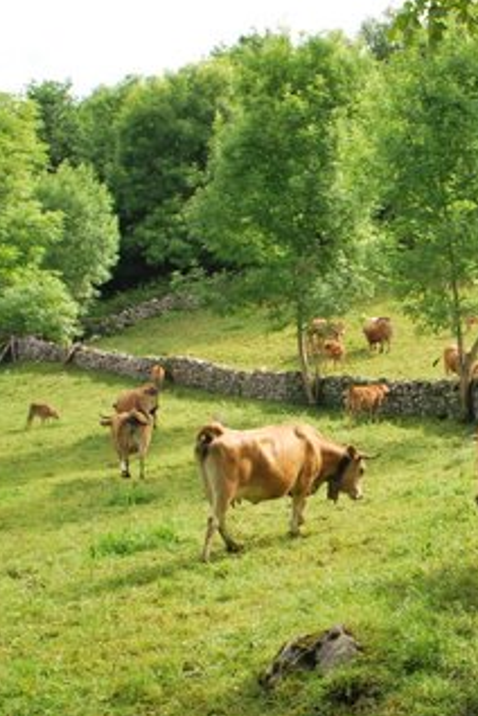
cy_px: 357
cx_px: 496
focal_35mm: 57
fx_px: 1130
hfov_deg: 22.8
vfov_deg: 35.2
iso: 400
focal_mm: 25
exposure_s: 1/200
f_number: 10
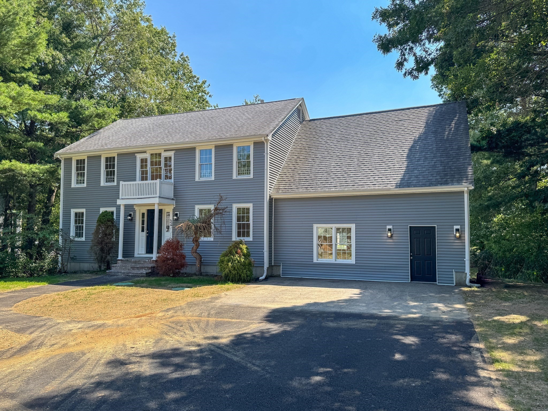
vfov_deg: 56.8
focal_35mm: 24
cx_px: 274
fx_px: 380
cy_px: 206
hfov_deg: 71.6
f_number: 1.8
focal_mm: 6.76
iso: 80
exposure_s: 1/1600
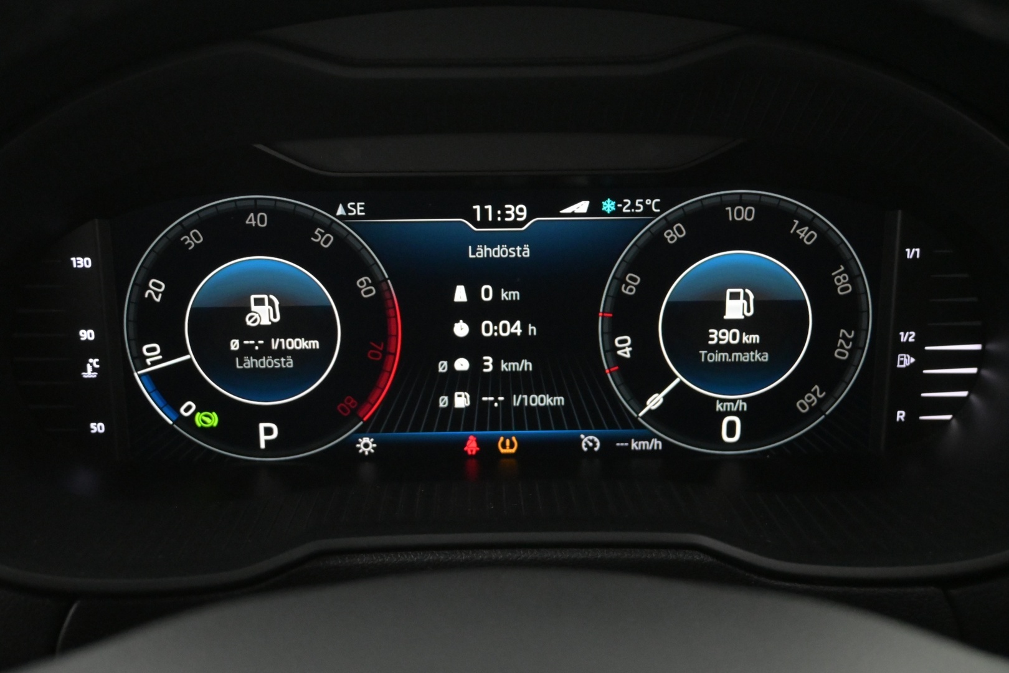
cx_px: 504
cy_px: 336
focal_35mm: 46
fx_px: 1282
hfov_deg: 43.0
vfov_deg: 29.4
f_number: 4.8
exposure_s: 1/50
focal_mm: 30.5
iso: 5000
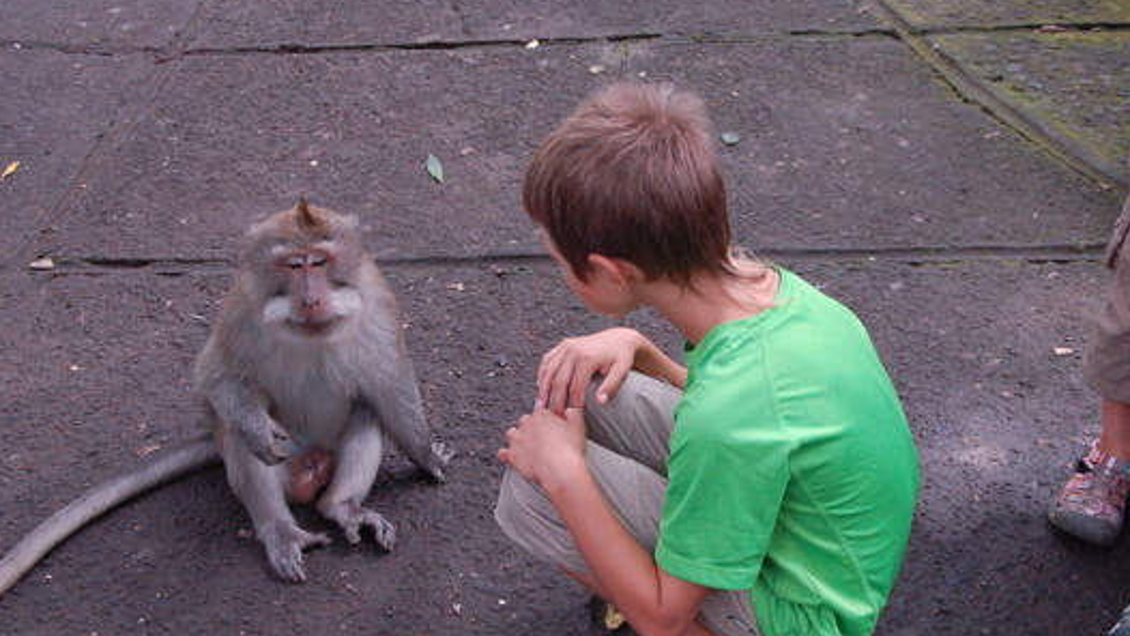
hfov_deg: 44.6
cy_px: 344
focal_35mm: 46
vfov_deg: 26.0
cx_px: 574
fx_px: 1378
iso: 1600
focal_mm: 28
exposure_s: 1/125
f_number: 5.6
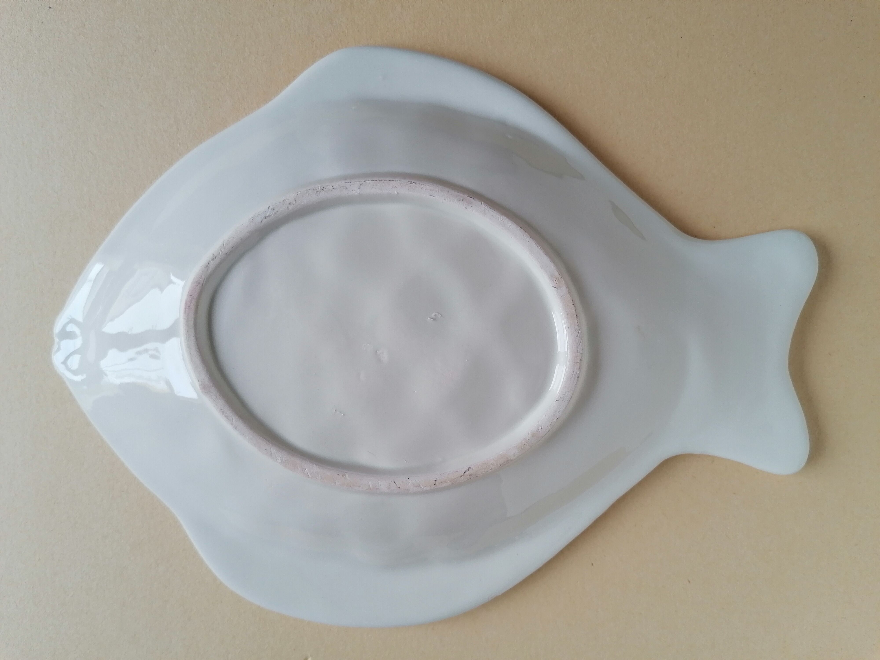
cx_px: 440
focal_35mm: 27
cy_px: 330
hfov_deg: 65.3
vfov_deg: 51.4
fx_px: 686
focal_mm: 4.75
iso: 80
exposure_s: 1/100
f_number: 1.8
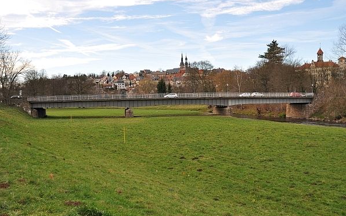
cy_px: 102
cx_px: 174
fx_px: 377
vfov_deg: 32.0
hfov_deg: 49.3
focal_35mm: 40
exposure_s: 1/160
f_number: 6.3
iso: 200
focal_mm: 26
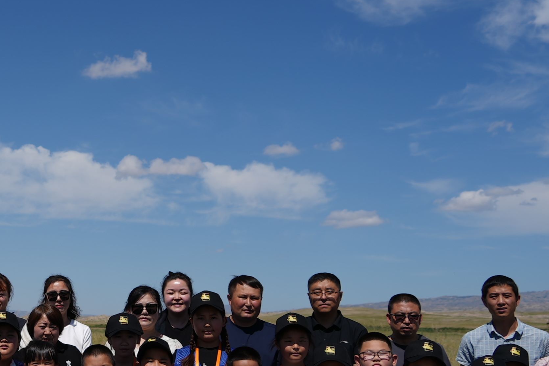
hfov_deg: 30.7
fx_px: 931
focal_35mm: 61
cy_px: 227
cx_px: 8
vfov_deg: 22.2
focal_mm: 24
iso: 40
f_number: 4.5
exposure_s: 1/800
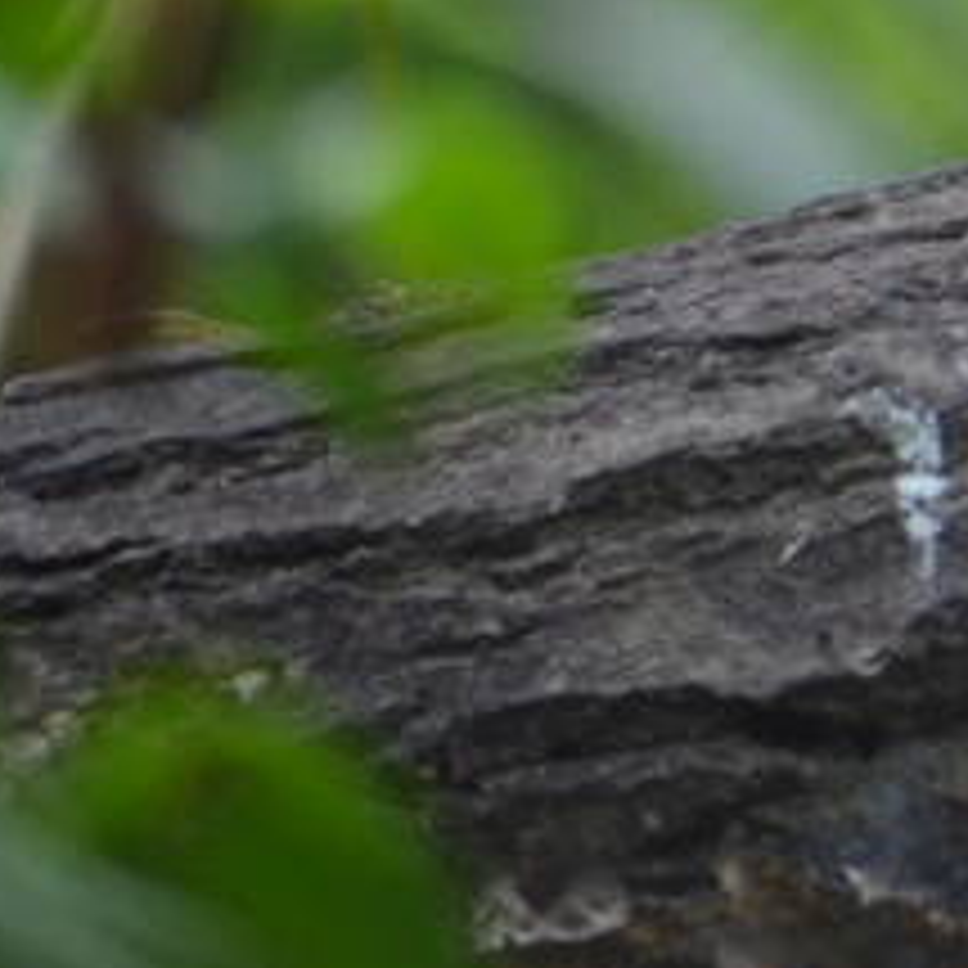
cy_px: -1405
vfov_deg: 0.9
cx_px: 3282
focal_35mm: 1848
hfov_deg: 0.9
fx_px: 58471
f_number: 5
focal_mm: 195
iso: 500
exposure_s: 1/250
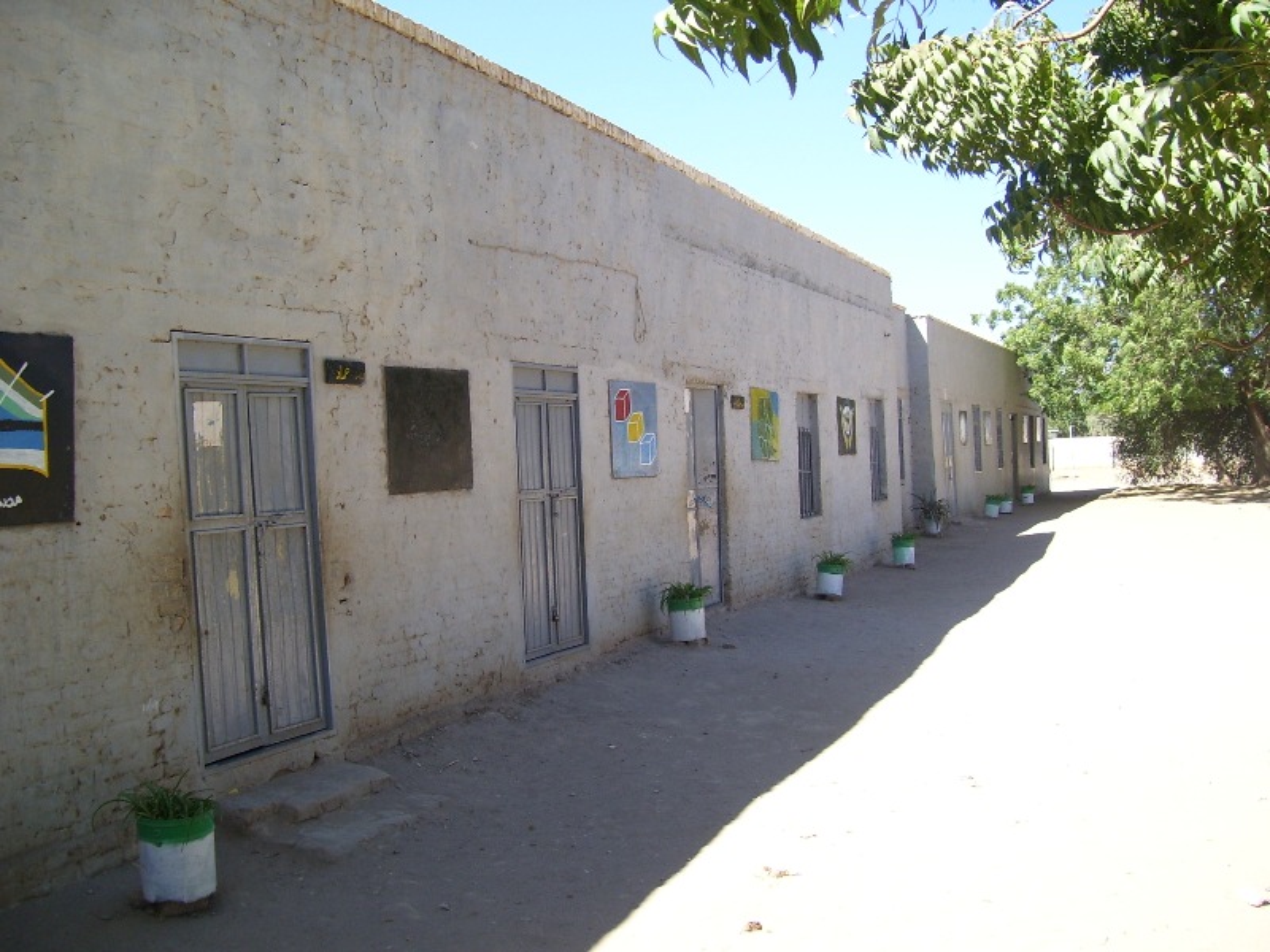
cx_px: 635
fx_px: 1321
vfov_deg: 39.7
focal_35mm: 36
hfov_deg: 51.4
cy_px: 476
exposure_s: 1/500
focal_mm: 6
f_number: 2.7
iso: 80
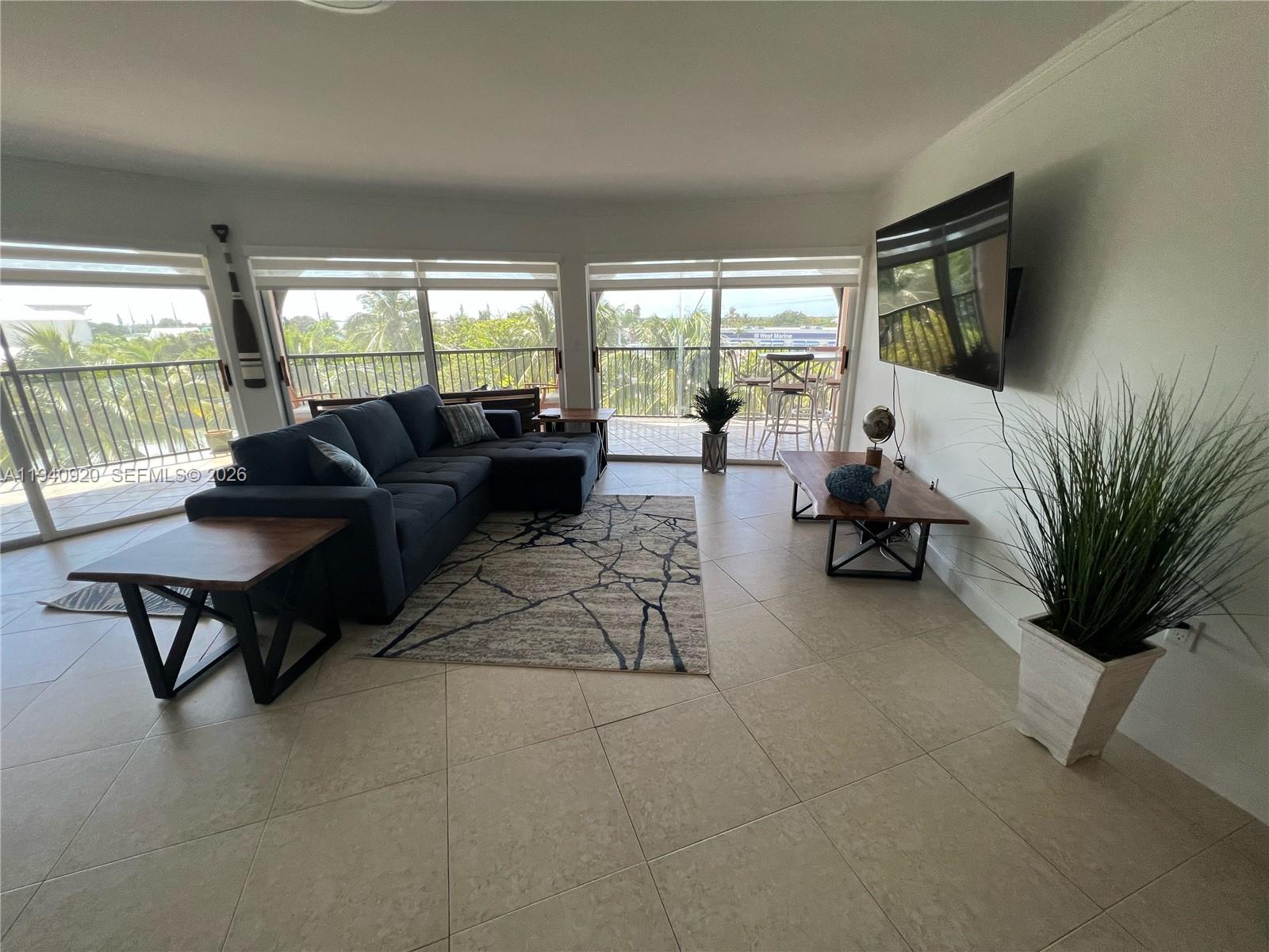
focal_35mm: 13
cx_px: 634
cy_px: 476
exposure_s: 1/99
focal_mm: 1.57
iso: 80
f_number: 1.8
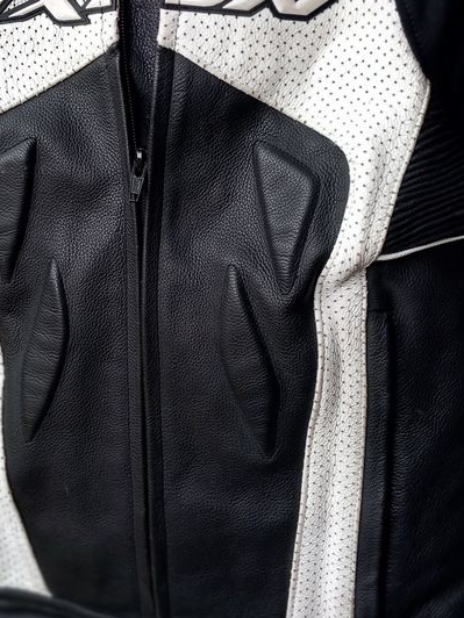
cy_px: 273
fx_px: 840
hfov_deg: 30.7
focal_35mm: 47
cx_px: 172
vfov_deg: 40.4
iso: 32
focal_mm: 4
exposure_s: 1/50
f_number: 2
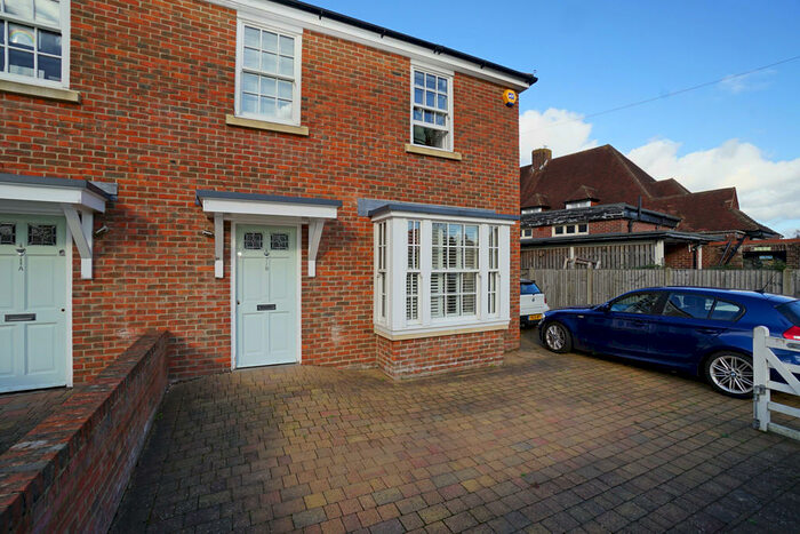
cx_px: 400
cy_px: 267
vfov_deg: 77.4
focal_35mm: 15
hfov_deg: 100.4
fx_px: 333
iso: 100
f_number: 9
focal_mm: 10
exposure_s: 1/100
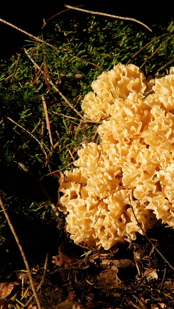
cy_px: 154
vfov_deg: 12.1
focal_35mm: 178
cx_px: 171
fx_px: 1458
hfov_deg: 6.8
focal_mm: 75
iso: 200
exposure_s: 1/1000
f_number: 5.6
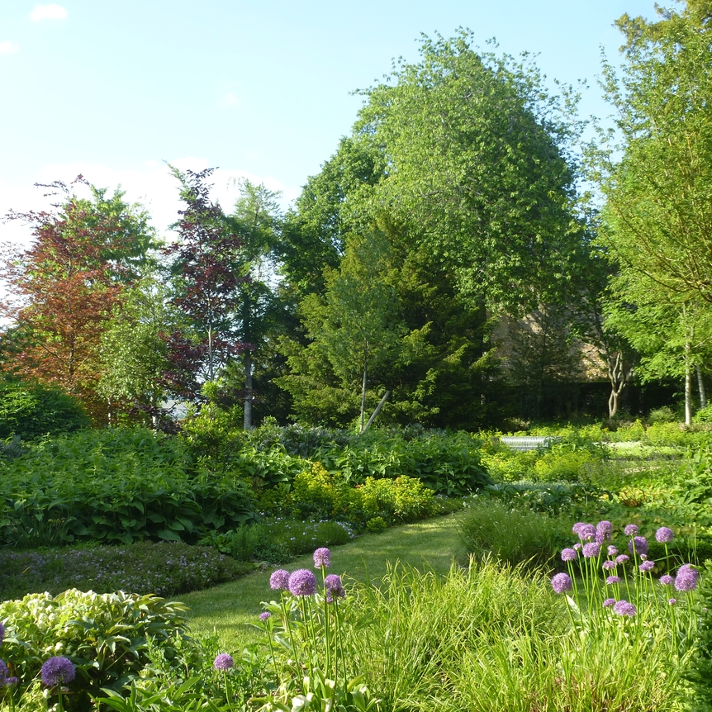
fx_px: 1117
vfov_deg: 35.4
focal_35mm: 48
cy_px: 344
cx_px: 326
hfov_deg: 35.3
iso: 100
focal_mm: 6.8
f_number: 3.8
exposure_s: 1/250
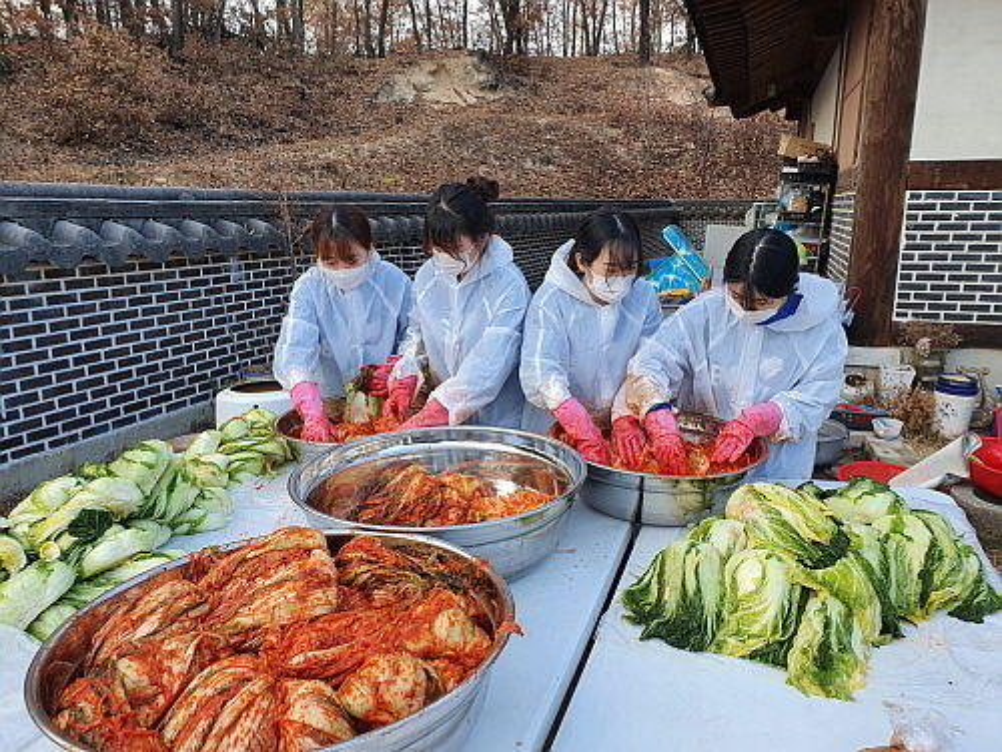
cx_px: 501
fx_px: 753
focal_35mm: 26
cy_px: 376
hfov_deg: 67.3
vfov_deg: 53.1
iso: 50
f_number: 2.4
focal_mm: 4.32
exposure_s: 1/174
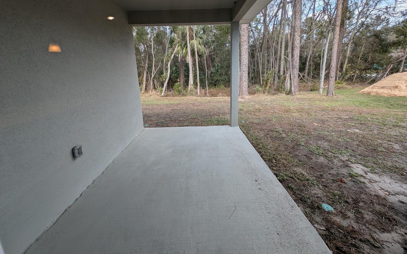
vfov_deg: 81.7
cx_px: 204
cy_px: 100
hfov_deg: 109.4
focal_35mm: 13
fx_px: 144
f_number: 1.95
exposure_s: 1/368
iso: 36
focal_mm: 2.23
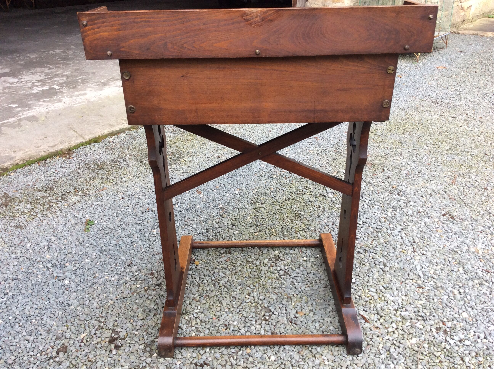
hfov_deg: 56.9
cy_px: 184
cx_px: 247
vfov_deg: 44.1
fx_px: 456
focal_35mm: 32
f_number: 2.4
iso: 40
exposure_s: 1/100
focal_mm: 3.3
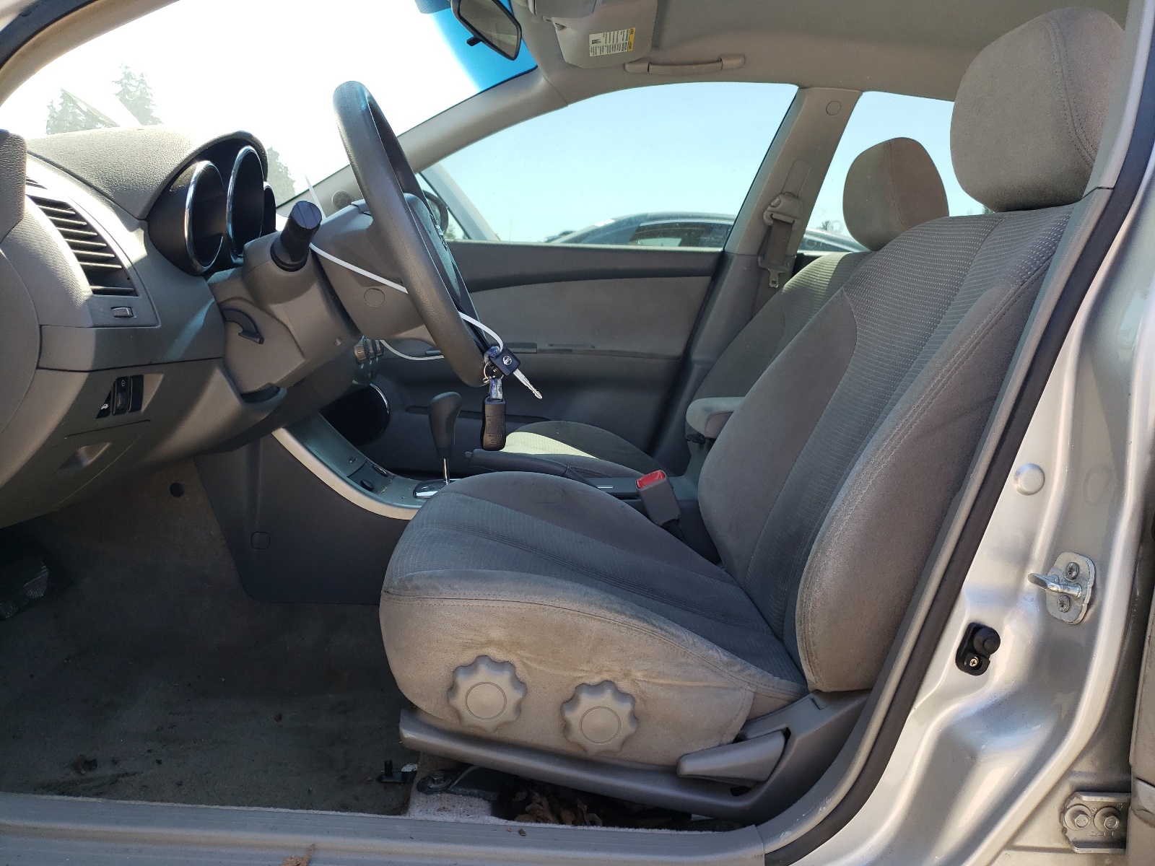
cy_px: 433
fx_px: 868
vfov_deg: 53.1
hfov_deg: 67.3
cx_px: 578
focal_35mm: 26
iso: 50
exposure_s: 1/435
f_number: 1.5
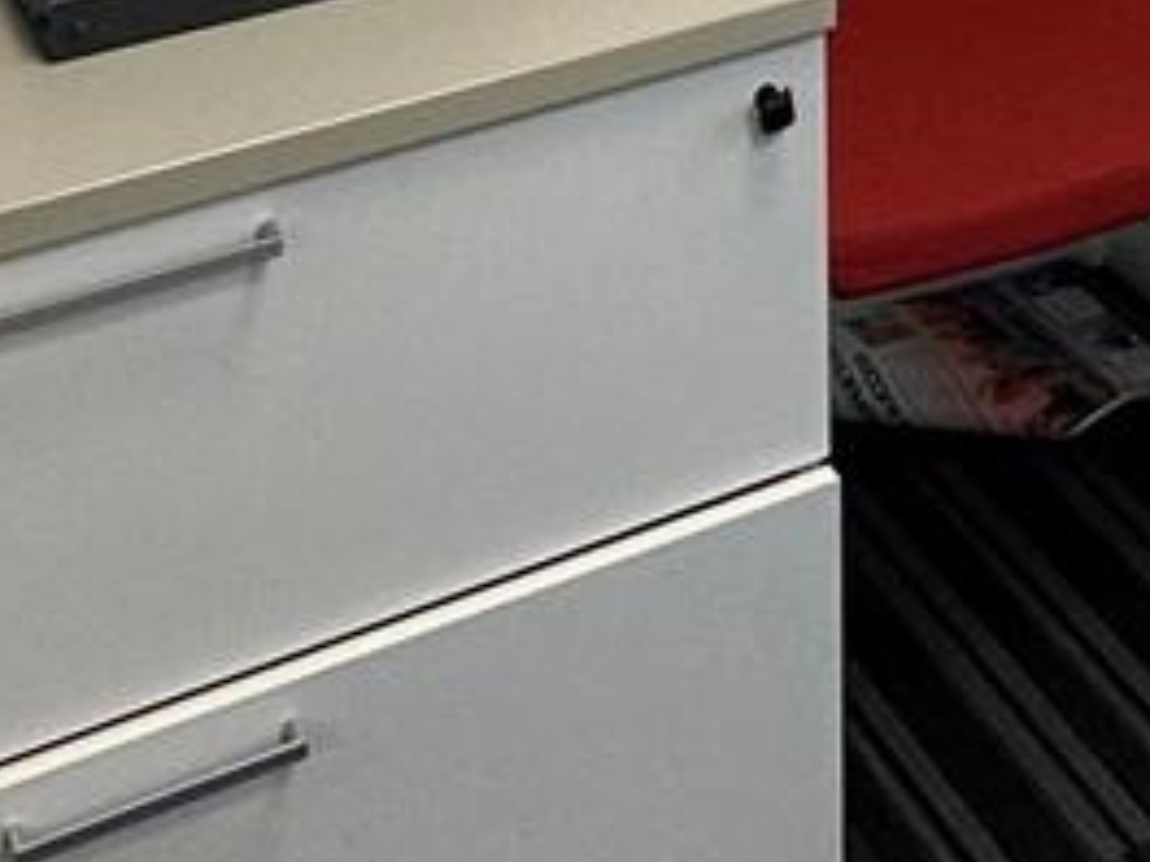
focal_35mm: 85
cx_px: 1207
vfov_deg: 14.4
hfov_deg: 22.0
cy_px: -884
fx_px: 2824
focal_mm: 2.22
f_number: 2.2
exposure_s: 1/120
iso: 125
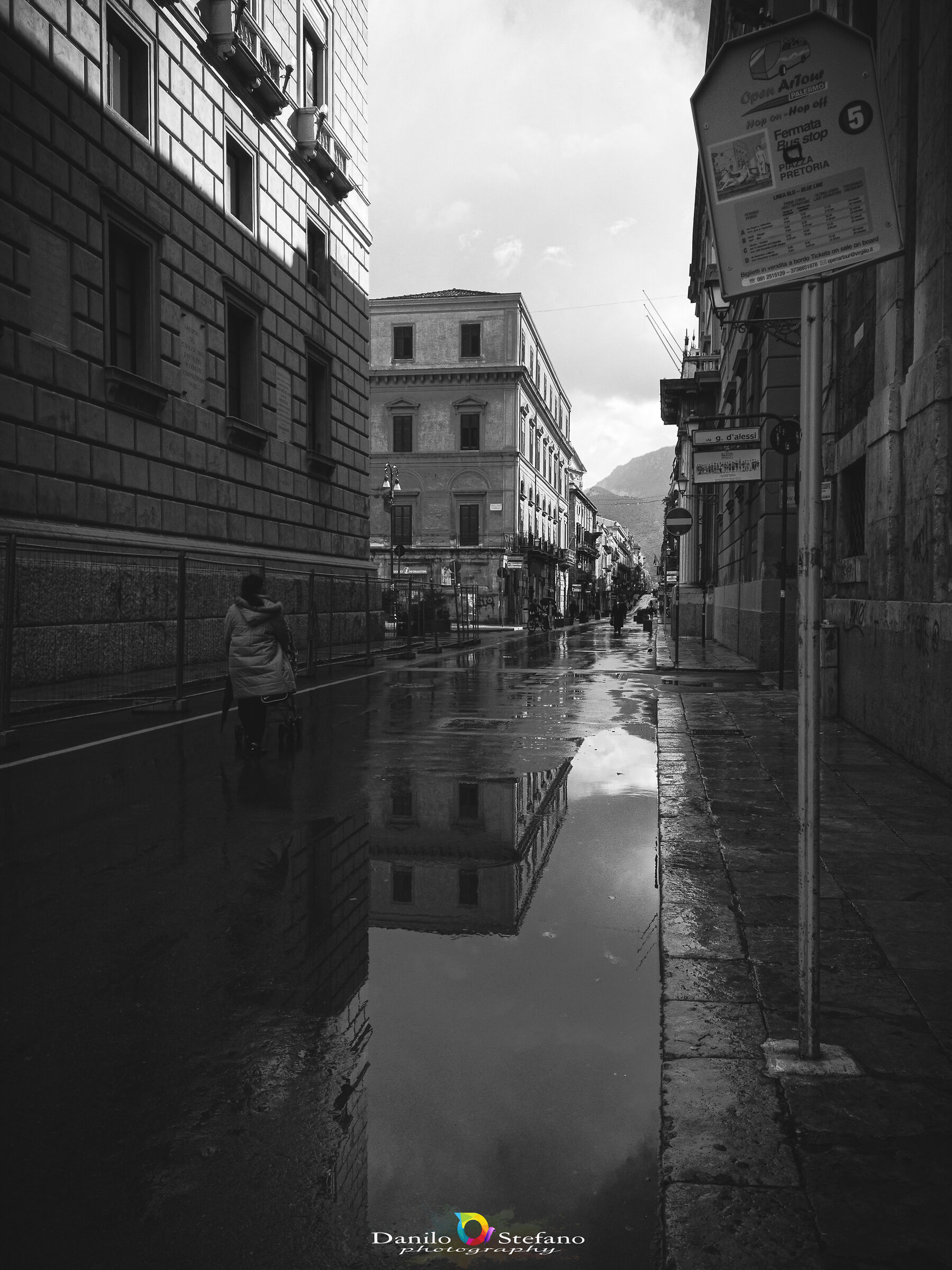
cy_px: 635
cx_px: 476
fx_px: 1064
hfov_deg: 48.2
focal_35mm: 29
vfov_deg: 61.7
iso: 25
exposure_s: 1/850
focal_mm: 4.15
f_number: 2.2
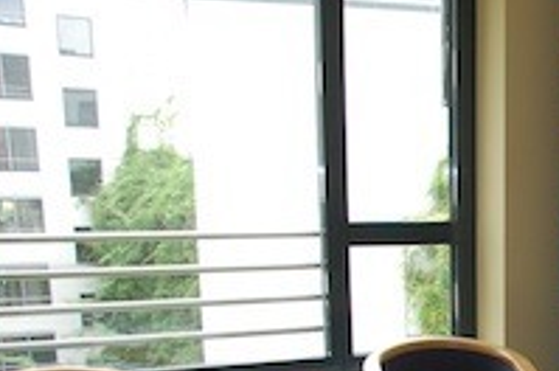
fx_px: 1054
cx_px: 669
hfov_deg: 26.4
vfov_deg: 18.8
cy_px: 453
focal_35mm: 68
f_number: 3.5
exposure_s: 1/80
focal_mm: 18
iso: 400
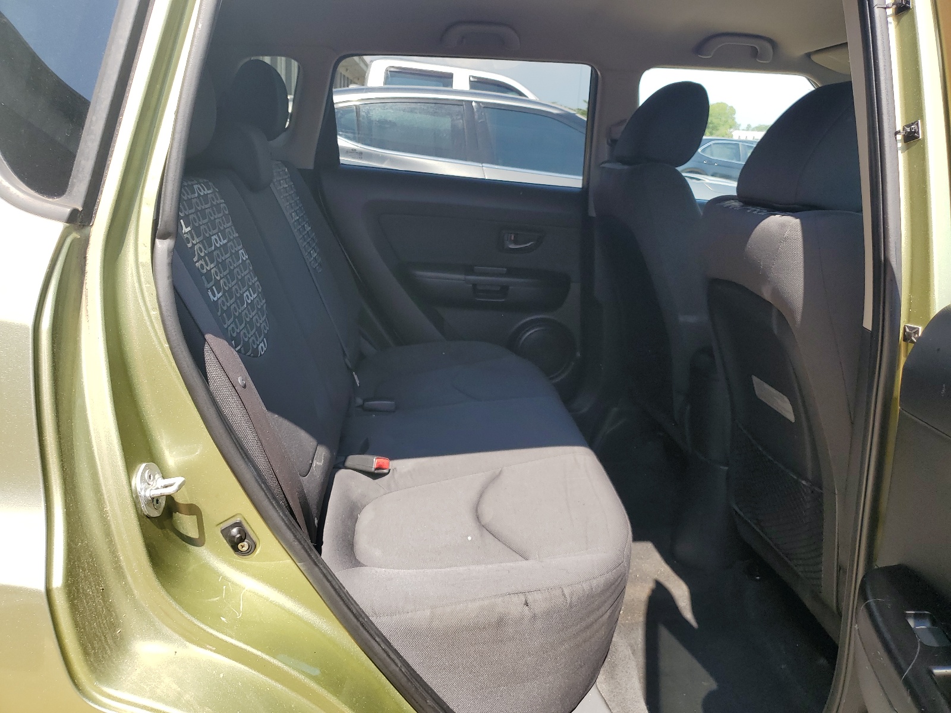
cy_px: 356
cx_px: 476
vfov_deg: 53.1
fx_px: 714
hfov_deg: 67.3
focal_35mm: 26
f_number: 1.5
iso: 50
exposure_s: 1/769
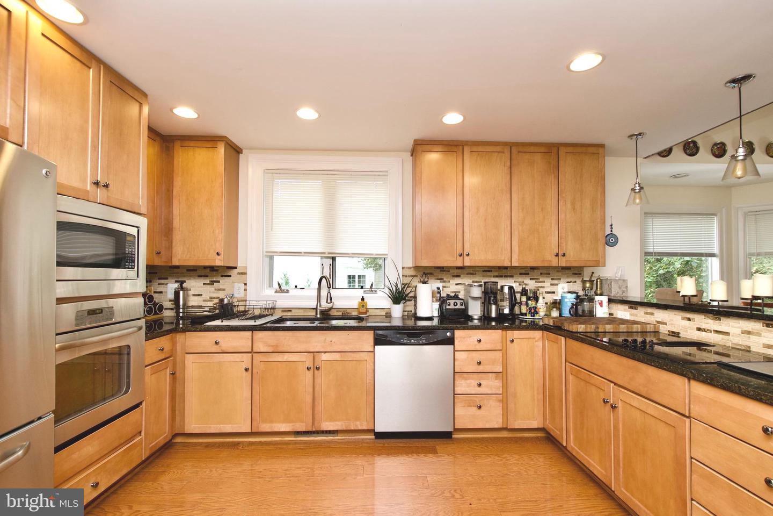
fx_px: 322
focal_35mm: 15
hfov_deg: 100.4
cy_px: 258
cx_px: 386
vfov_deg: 77.3
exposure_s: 1/25
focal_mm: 10
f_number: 7.1
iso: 320
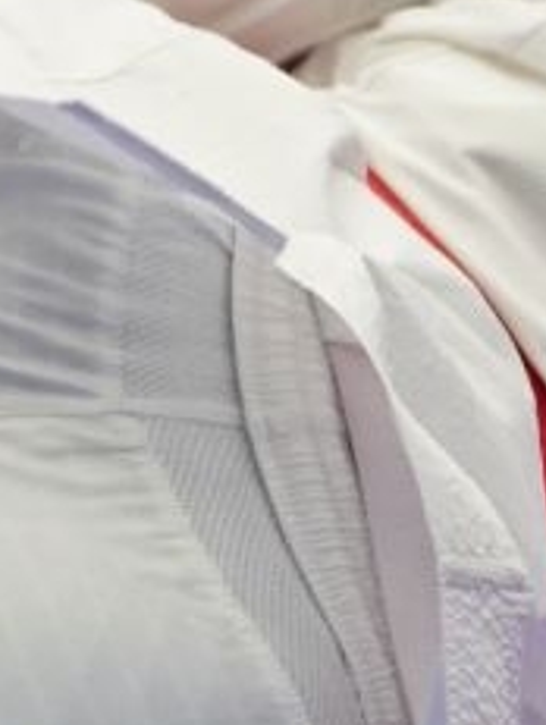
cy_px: 41
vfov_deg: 1.4
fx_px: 30117
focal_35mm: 1436
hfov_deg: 1.0
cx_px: 182
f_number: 2.8
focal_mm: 192
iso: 2000
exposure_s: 1/1000
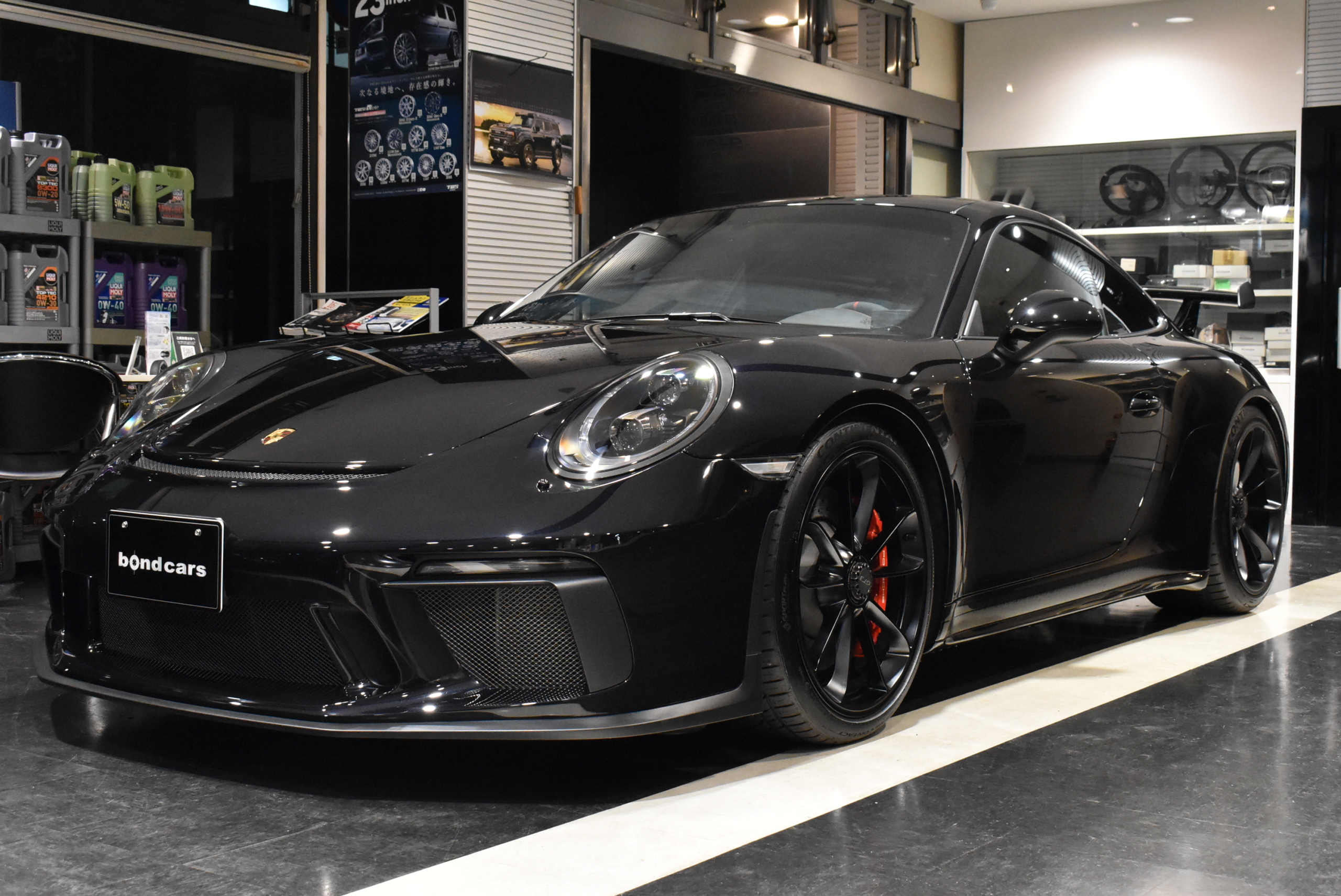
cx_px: 670
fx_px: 1733
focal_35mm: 46
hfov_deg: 42.3
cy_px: 448
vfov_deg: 29.0
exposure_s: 1/50
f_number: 9
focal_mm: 31
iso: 4500
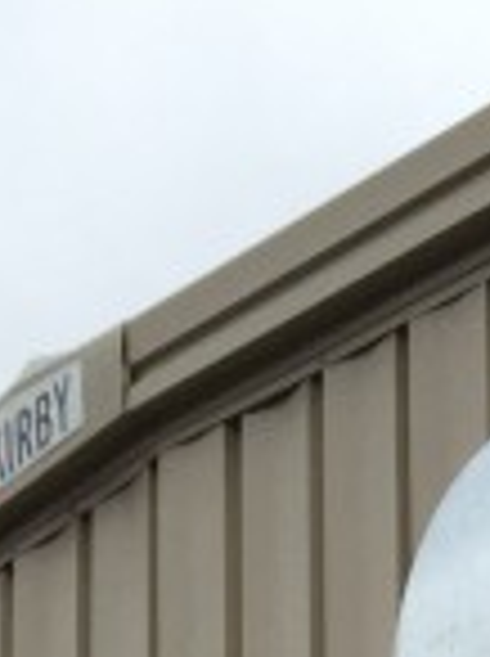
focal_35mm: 204
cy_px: 1953
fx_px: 3862
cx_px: 958
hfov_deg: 7.0
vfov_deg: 8.3
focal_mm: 4.15
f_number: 2.2
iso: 32
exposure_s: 1/879
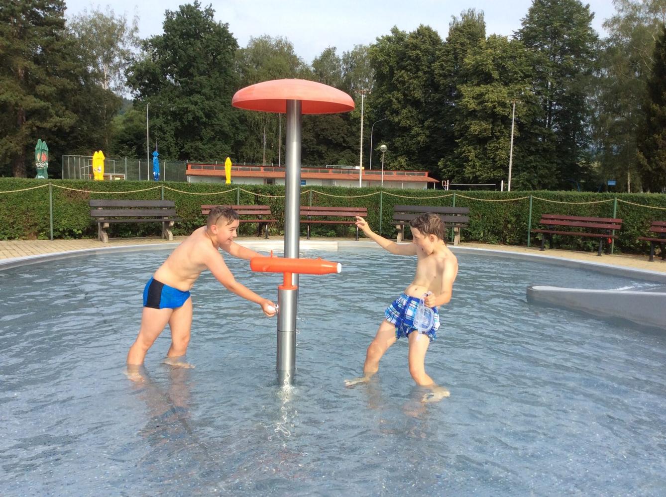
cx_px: 333
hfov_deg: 56.9
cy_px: 248
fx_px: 615
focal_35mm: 32
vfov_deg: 44.0
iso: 32
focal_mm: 3.3
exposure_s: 1/894
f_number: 2.4
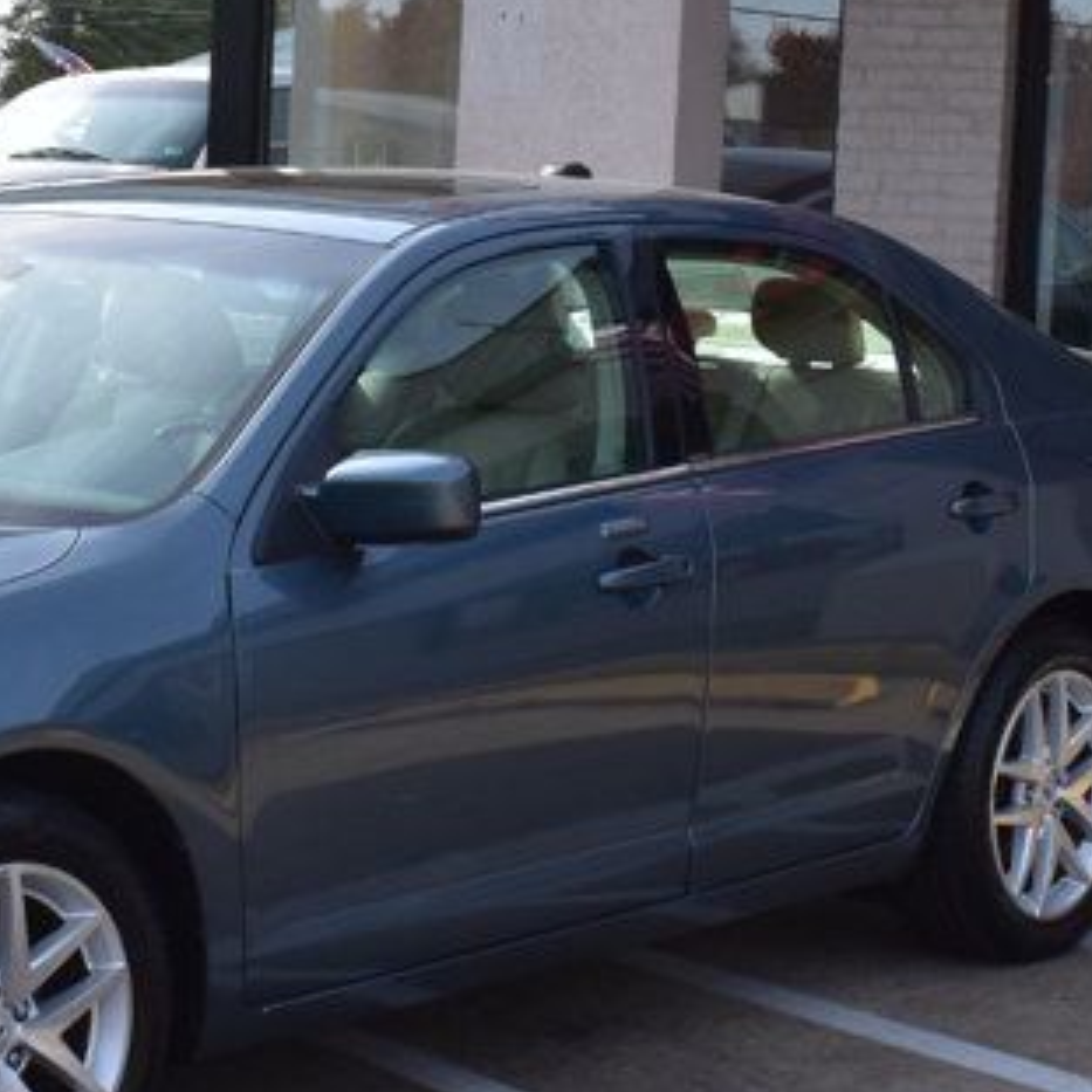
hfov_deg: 15.4
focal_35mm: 113
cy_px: 442
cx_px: 600
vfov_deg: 15.4
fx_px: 4047
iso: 400
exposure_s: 1/400
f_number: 11
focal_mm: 27
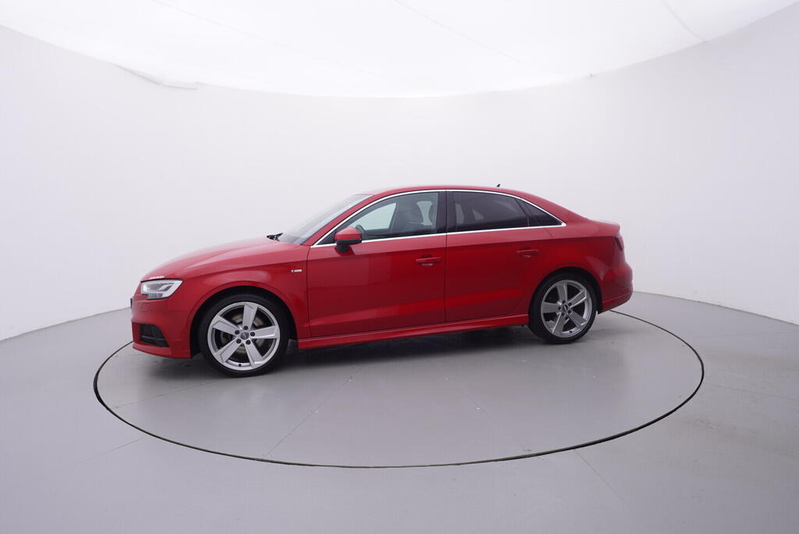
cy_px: 267
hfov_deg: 77.3
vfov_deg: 56.2
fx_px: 500
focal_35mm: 22
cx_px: 400
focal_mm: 15
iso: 200
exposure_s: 1/80
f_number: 5
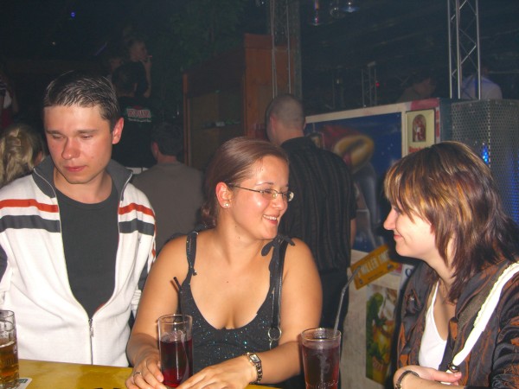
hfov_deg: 49.0
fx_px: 570
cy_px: 194
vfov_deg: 37.7
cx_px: 260
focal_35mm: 38
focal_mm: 7.9
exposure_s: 1/60
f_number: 2.8
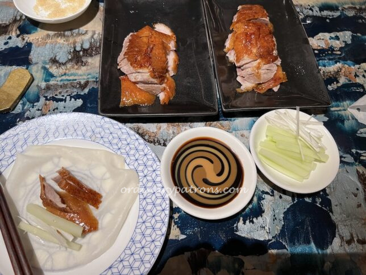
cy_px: 138
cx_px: 183
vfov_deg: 53.1
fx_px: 275
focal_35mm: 26
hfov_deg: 67.3
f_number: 1.5
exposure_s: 1/60
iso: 200
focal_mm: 5.7
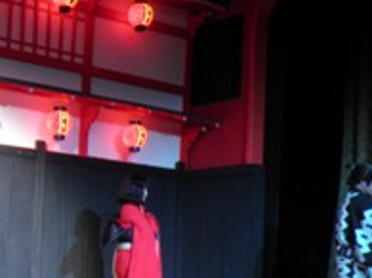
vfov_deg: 20.6
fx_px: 763
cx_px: -87
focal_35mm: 71
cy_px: 192
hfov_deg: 24.5
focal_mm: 4.7
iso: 160
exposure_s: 1/6
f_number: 2.8
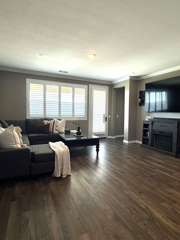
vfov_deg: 81.7
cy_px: 118
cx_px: 94
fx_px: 139
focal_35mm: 20
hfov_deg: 66.0
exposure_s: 1/120
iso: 80
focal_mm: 2.22
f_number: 2.2
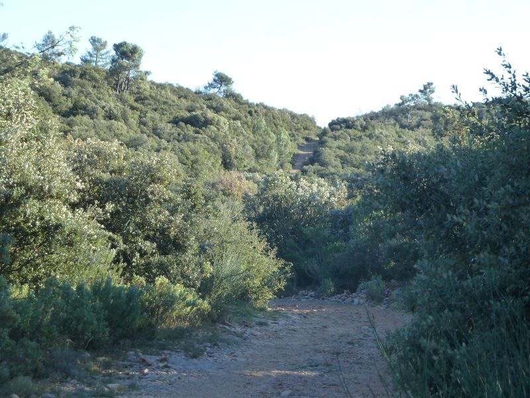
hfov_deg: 18.9
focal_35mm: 104
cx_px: 265
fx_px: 1592
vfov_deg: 14.2
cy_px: 199
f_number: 4.3
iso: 125
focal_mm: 17
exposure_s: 1/125
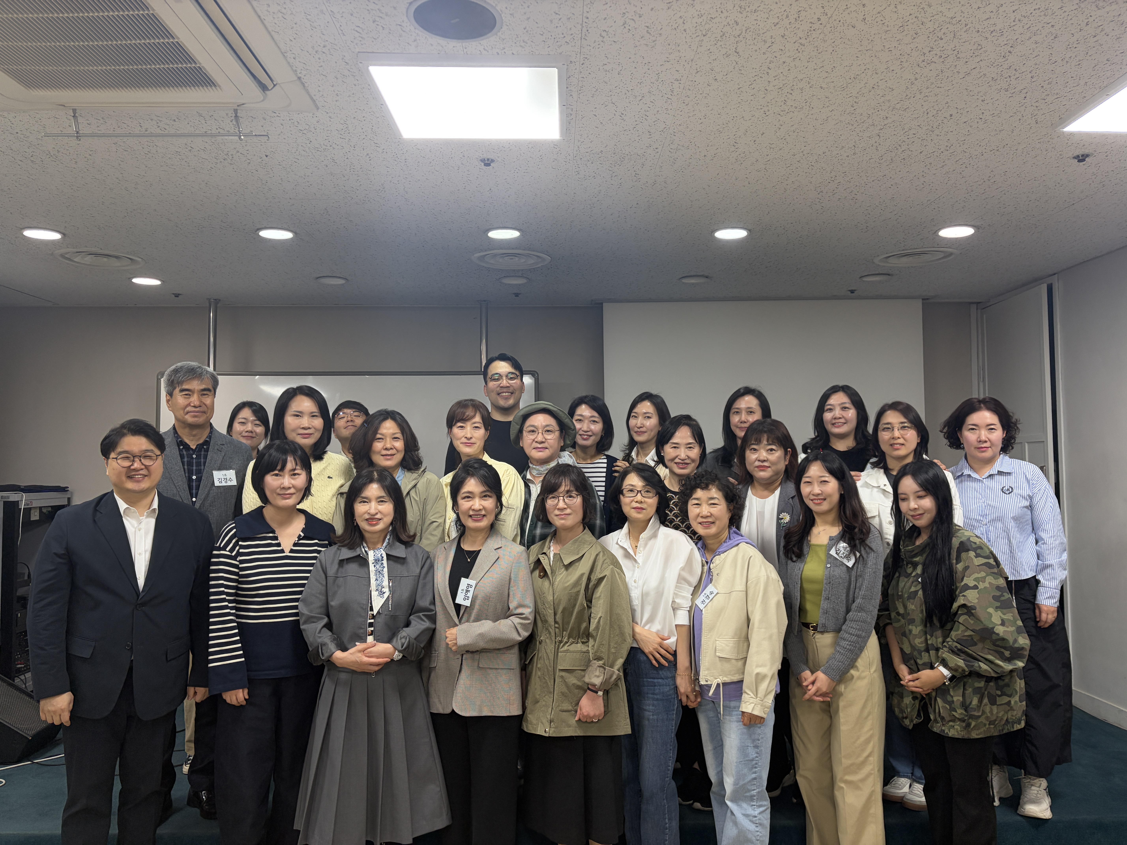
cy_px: 422
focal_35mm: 26
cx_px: 564
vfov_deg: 53.1
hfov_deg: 67.3
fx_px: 846
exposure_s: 1/120
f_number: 1.6
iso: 160
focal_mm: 5.96
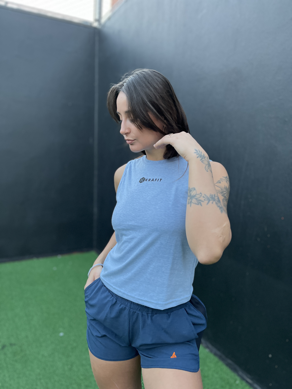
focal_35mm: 26
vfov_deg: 67.3
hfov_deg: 53.1
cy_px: 194
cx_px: 146
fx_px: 292
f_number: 1.6
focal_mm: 5.1
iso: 320
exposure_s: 1/60
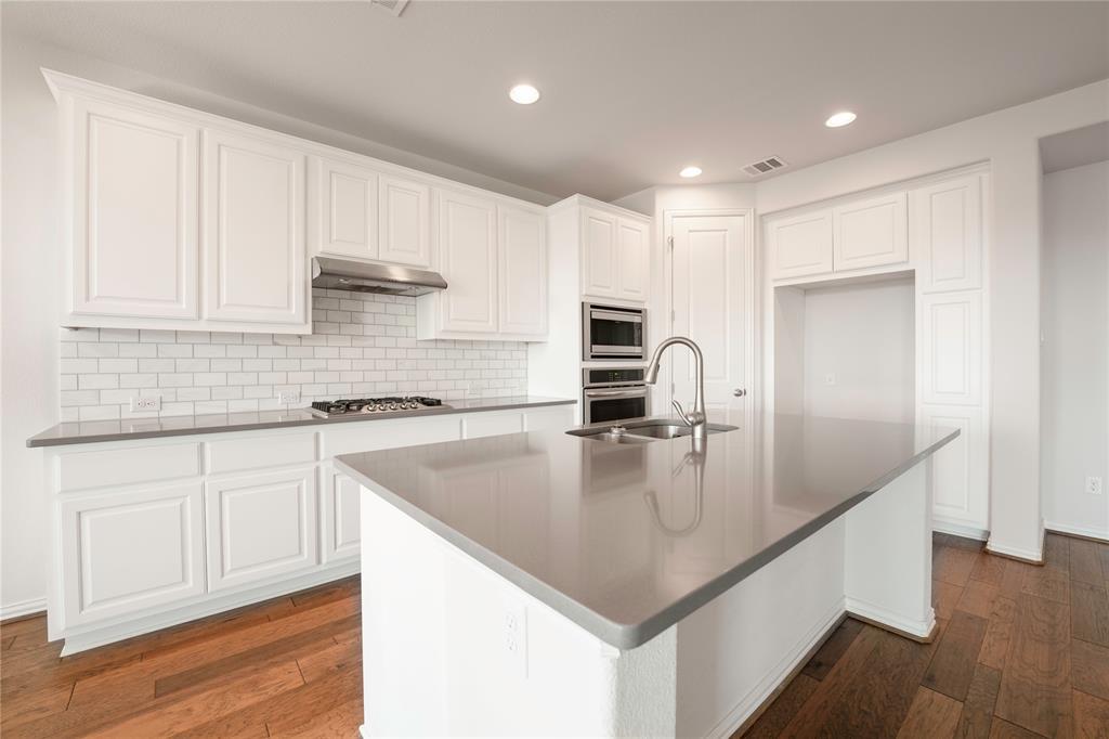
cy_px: 370
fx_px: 431
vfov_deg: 81.2
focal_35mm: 14
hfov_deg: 104.3
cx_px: 554
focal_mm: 14
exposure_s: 1/25
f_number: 5.6
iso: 320
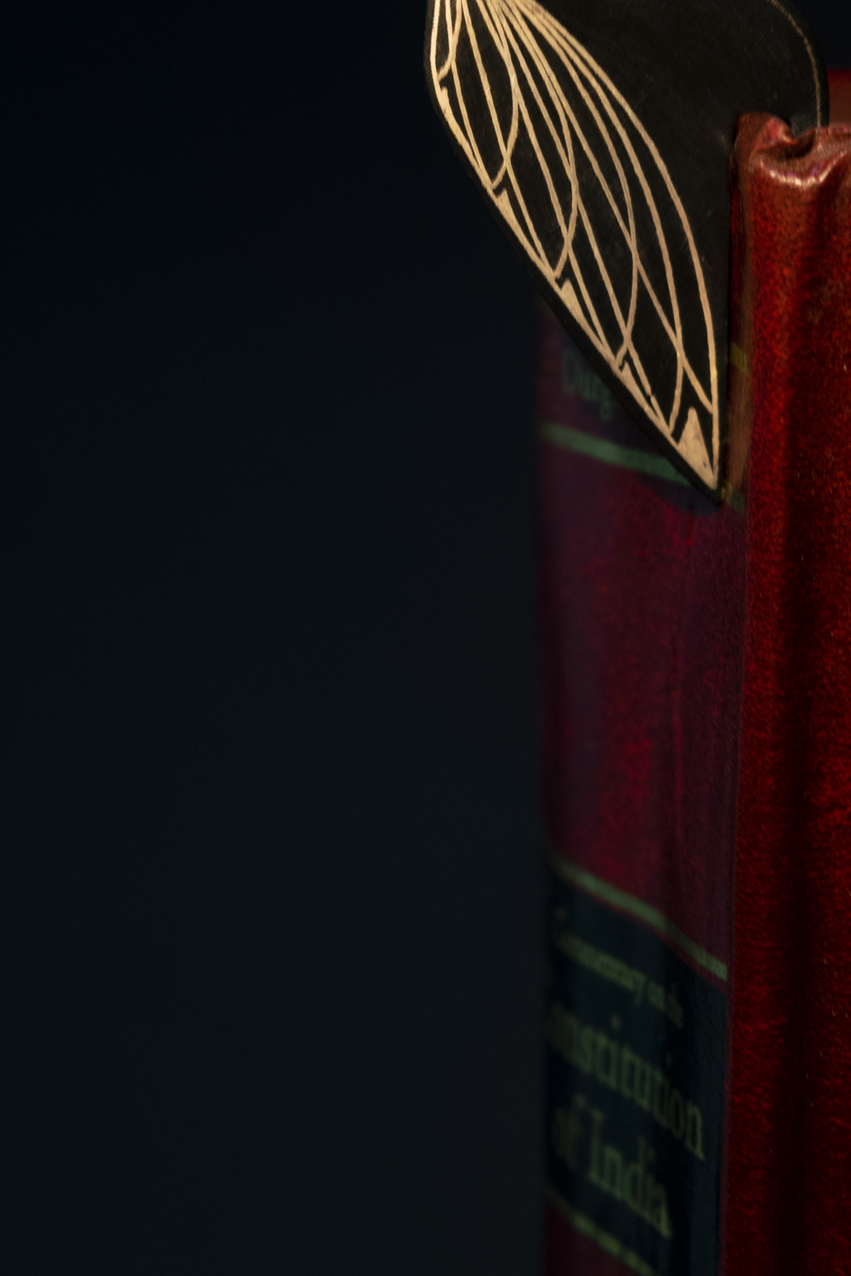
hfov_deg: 10.6
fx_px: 4573
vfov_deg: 15.9
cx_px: 724
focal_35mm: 129
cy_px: 740
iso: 400
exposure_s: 1/20
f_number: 5.6
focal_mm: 48
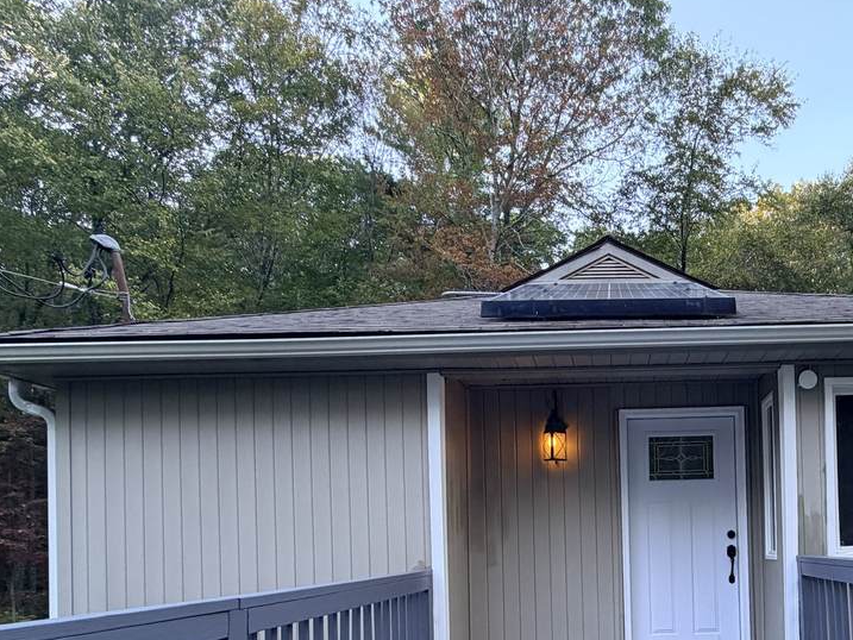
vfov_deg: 50.6
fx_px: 616
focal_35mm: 25
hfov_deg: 65.7
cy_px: 535
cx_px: 625
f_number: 2.2
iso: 200
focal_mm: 2.22
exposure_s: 1/121
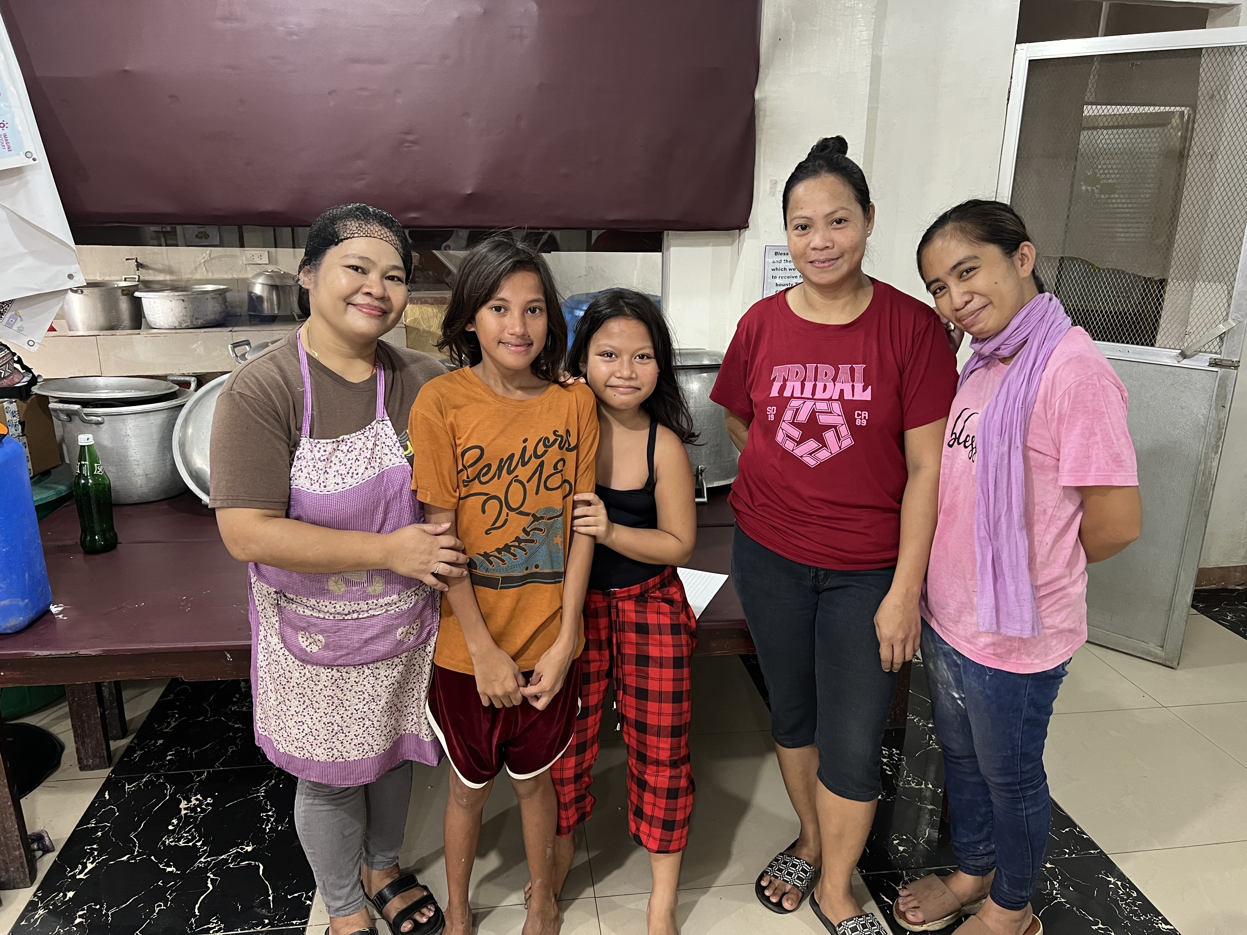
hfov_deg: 67.3
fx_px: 937
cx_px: 624
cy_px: 468
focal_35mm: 26
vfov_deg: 53.1
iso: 250
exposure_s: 1/60
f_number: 1.5
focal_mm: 5.7
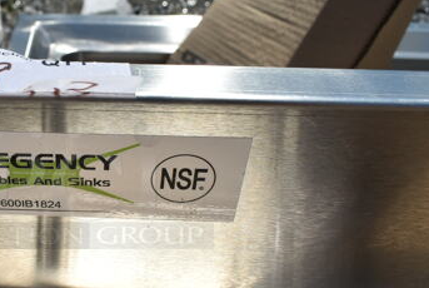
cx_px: 75
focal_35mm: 48
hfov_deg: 39.2
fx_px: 573
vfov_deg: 28.1
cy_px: 183
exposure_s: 1/400
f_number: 10
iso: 100
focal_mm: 18
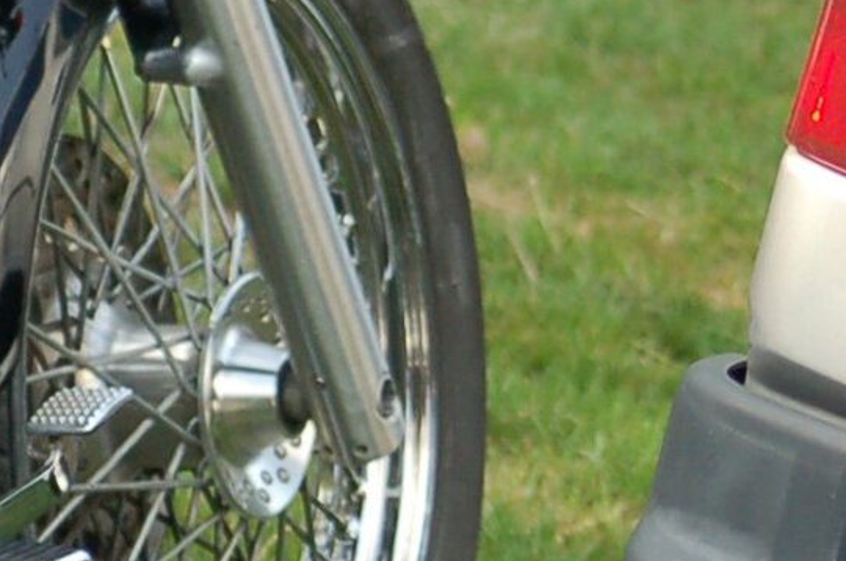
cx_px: -873
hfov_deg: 4.7
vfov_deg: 3.2
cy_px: -55
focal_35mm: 428
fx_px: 10040
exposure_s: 1/500
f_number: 4
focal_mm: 70
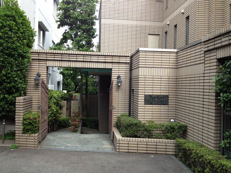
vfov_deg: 40.7
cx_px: 116
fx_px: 234
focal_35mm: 35
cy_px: 86
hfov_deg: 52.6
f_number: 2.4
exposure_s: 1/250
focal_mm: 4.28
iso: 50
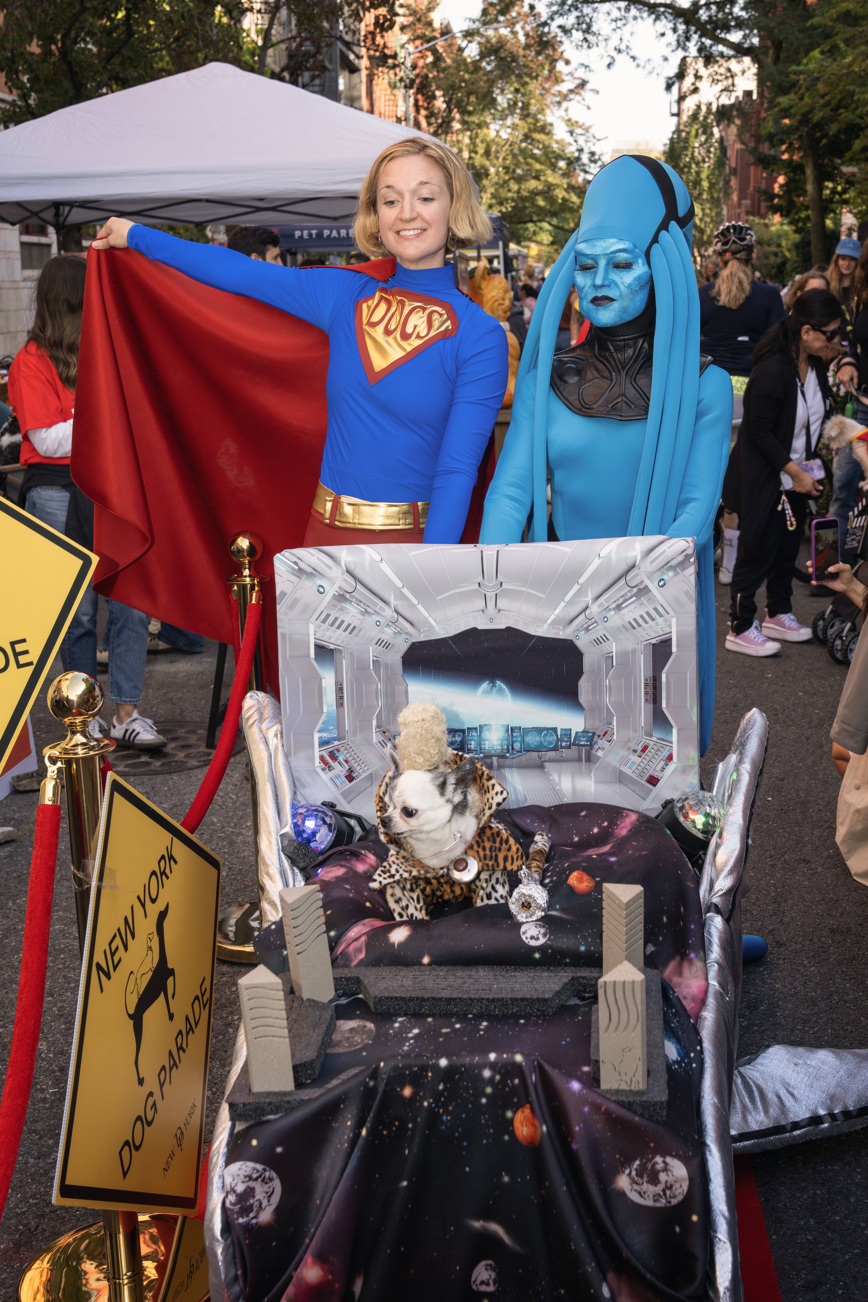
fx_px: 1410
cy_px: 651
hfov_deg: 34.2
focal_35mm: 39
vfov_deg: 49.6
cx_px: 434
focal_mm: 39
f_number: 7.1
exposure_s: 1/125
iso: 160
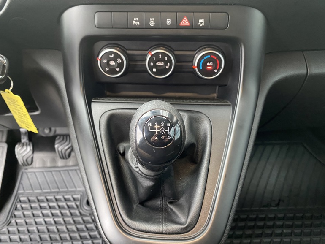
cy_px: 119
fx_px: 254
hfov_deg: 65.3
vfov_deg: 51.4
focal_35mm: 27
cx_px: 159
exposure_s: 1/30
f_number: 1.8
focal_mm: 4.25
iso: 640
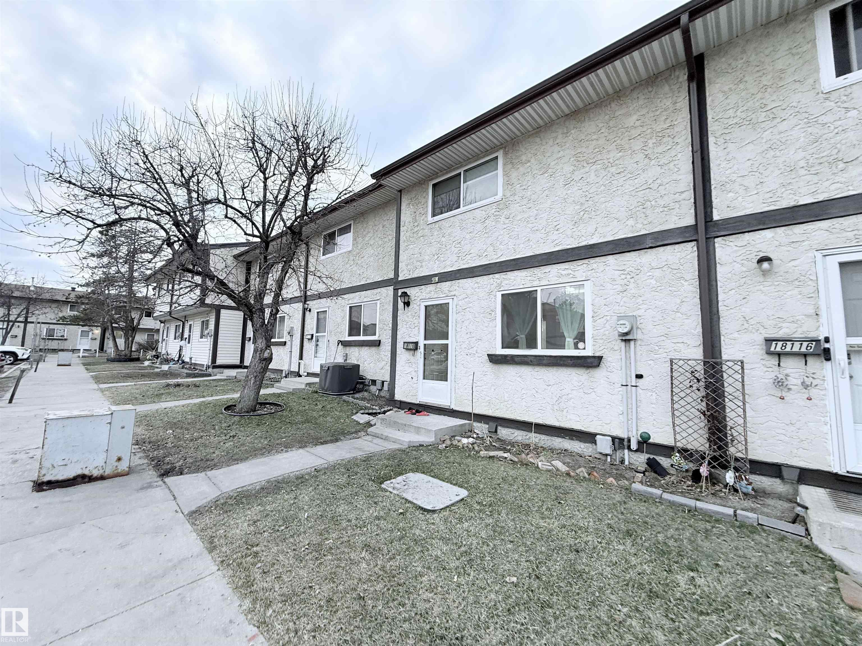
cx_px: 431
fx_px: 349
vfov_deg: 85.7
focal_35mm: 14
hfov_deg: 102.1
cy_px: 323
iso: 50
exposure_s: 1/99
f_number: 2.2
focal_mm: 2.22
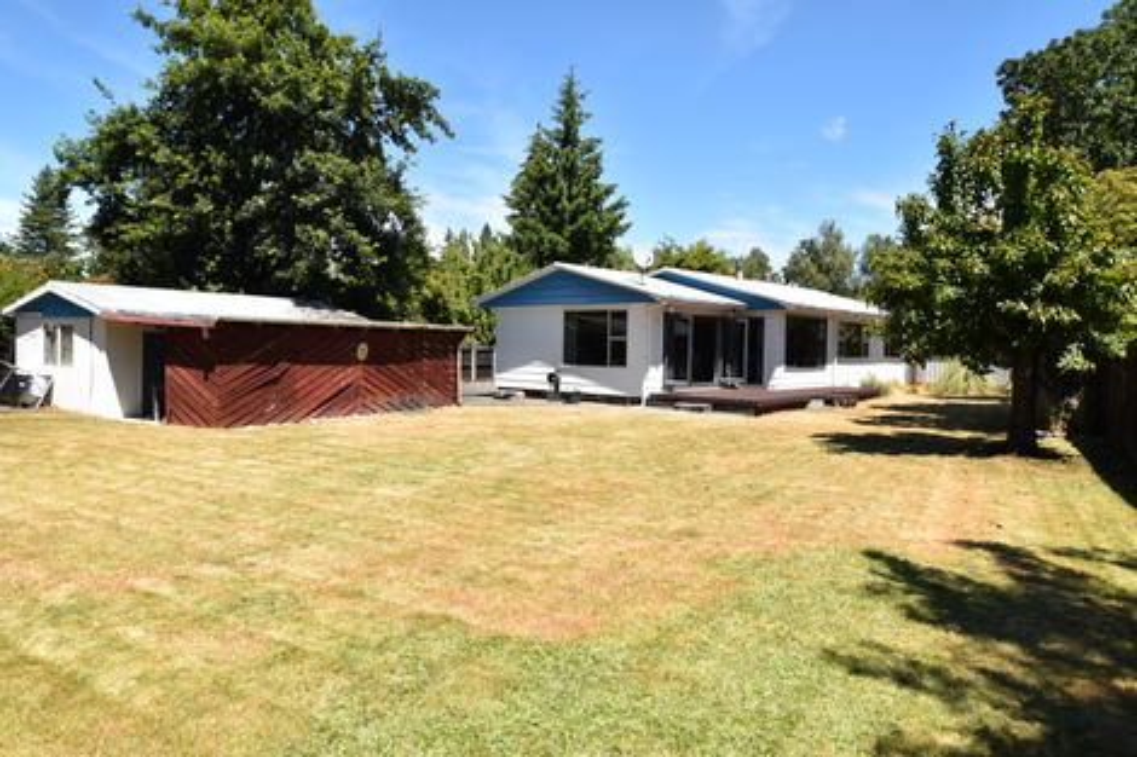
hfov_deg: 73.8
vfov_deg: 53.1
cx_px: 568
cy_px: 378
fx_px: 758
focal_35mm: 24
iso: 200
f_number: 10
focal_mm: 16
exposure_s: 1/400
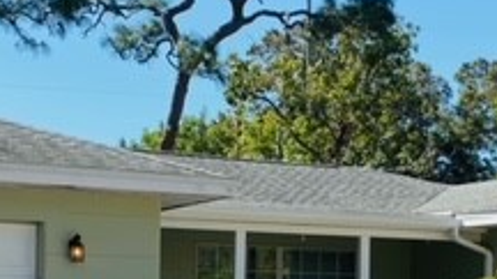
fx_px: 1106
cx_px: 290
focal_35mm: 84
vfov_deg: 14.1
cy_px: 284
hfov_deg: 25.3
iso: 32
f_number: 1.8
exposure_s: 1/1838
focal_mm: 4.25
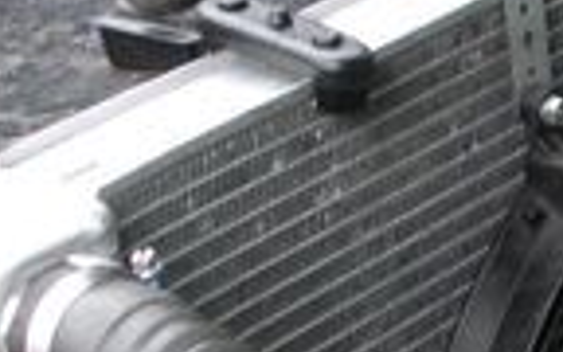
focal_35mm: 170
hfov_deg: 11.6
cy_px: 375
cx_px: 919
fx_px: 2608
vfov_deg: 7.7
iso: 192
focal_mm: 6.3
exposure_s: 1/60
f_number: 3.5
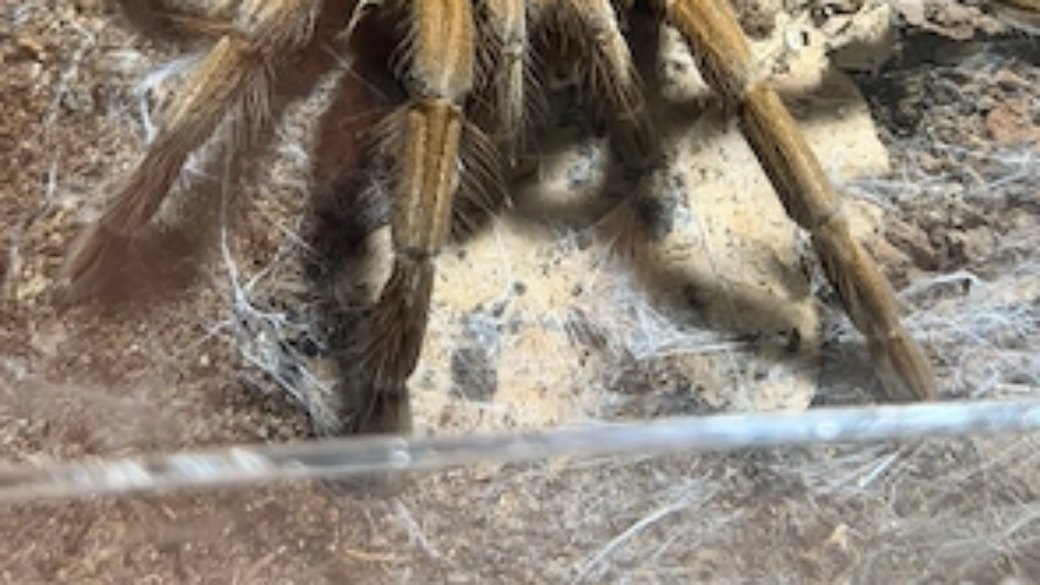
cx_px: 515
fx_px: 1958
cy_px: -78
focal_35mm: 71
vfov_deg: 16.4
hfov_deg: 29.7
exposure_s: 1/24
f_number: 1.78
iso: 800
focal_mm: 6.76
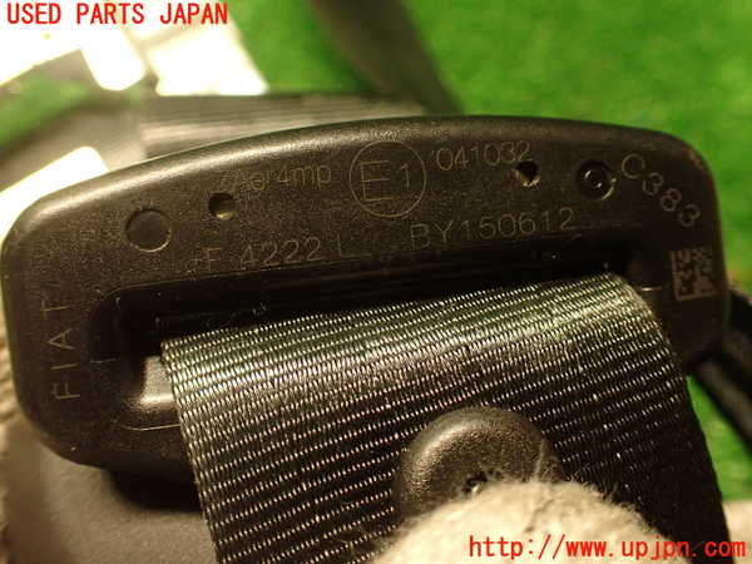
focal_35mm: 30
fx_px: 652
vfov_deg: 46.8
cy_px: 282
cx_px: 376
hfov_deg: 60.0
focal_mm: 5.4
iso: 640
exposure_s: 1/30
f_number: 2.3
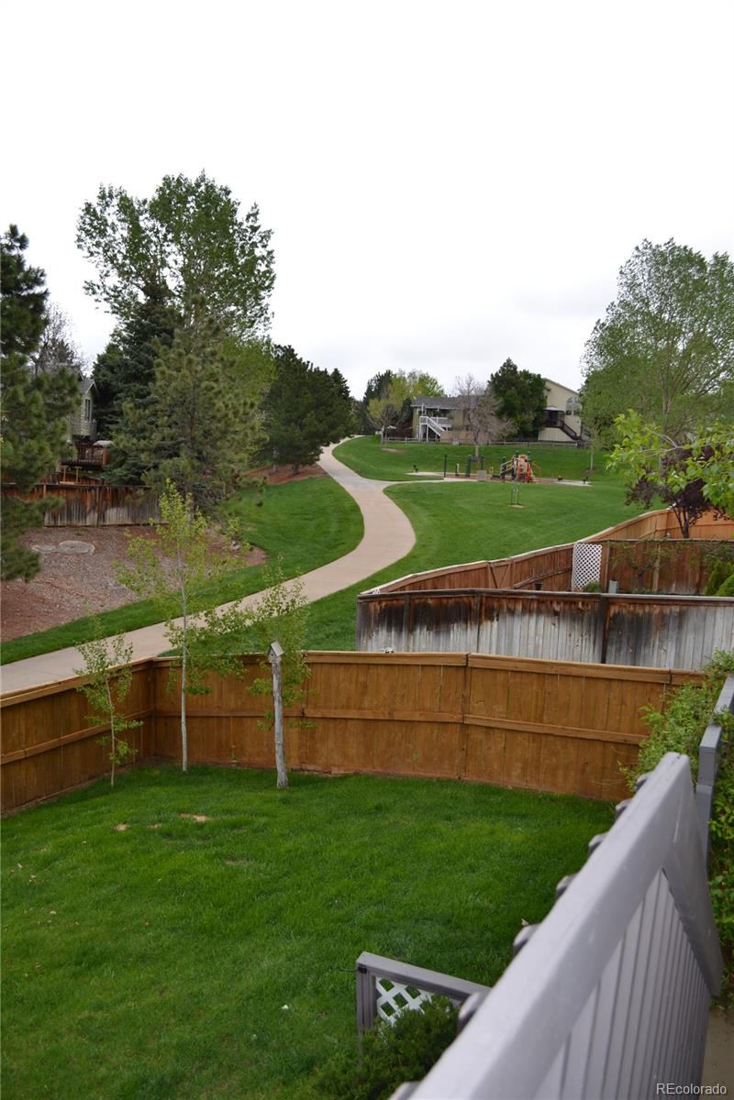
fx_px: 826
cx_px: 367
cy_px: 550
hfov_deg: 47.9
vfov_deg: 67.4
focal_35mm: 27
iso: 100
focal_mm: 18
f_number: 5
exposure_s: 1/200
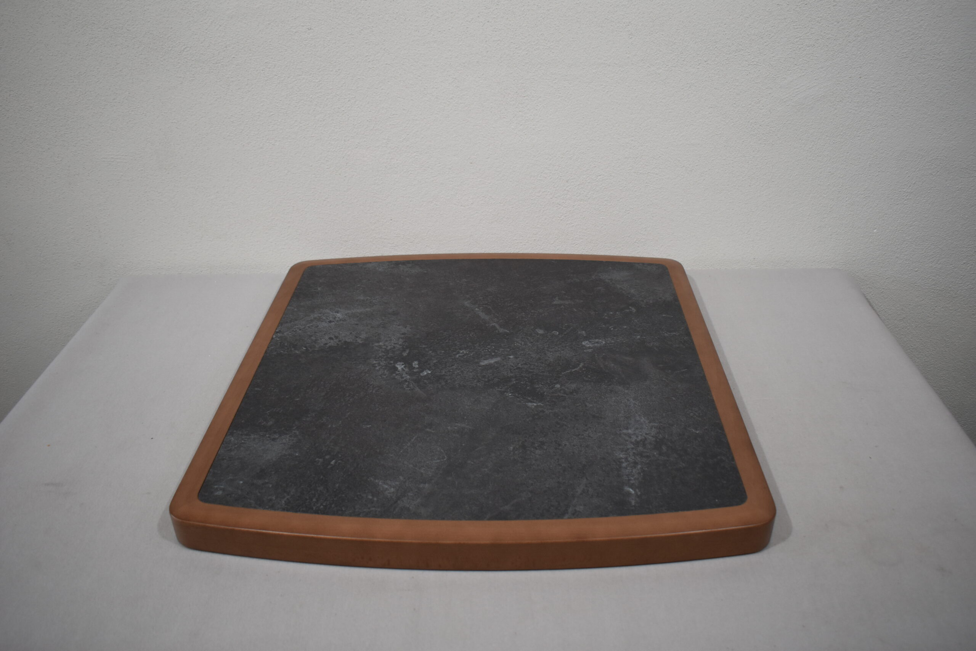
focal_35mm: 30
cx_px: 488
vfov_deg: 43.6
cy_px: 326
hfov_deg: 61.9
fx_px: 813
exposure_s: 1/250
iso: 500
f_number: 3.8
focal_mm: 20
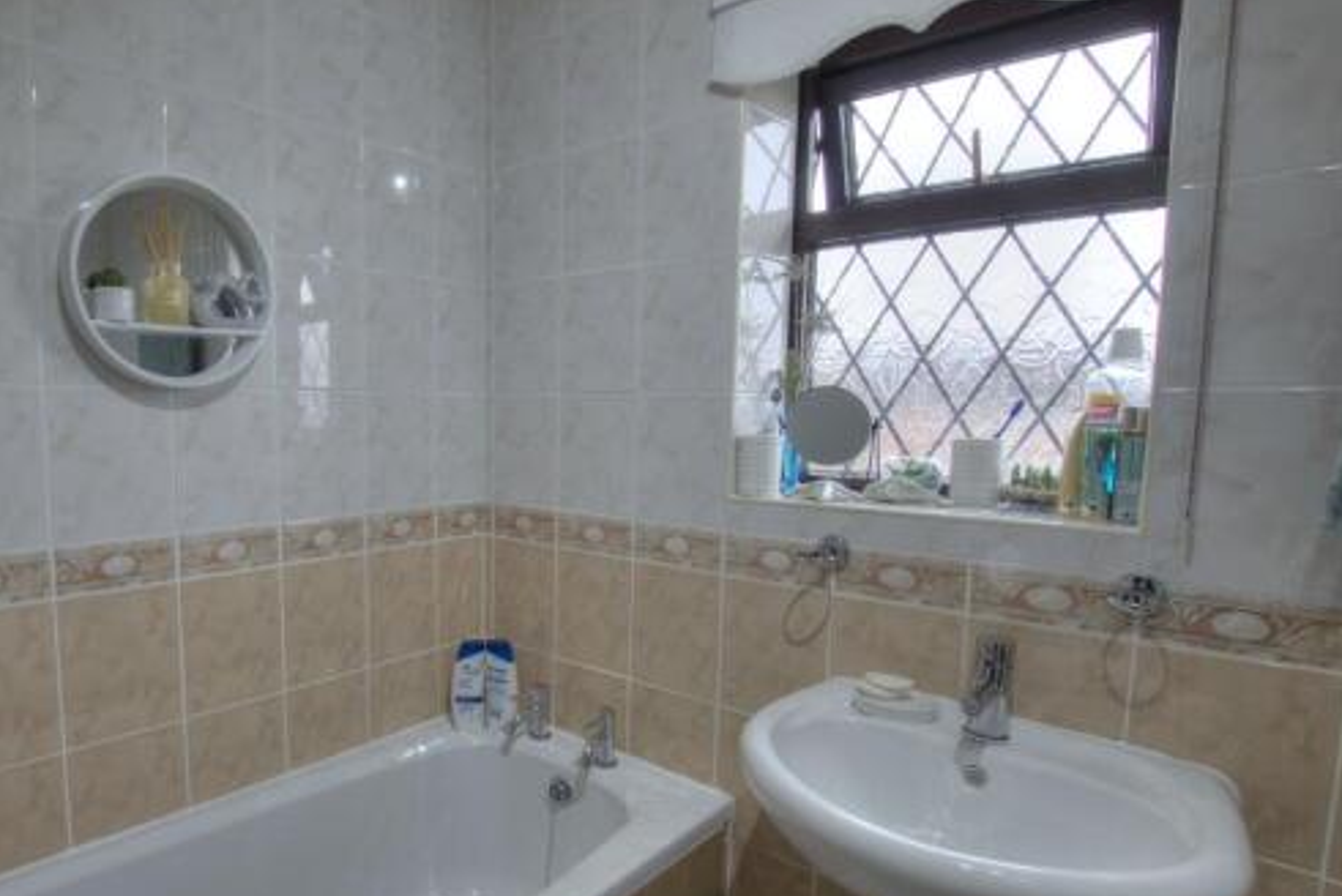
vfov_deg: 61.9
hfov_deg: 82.2
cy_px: 479
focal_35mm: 20
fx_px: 746
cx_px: 493
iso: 400
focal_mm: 10
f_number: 8
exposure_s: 1/8
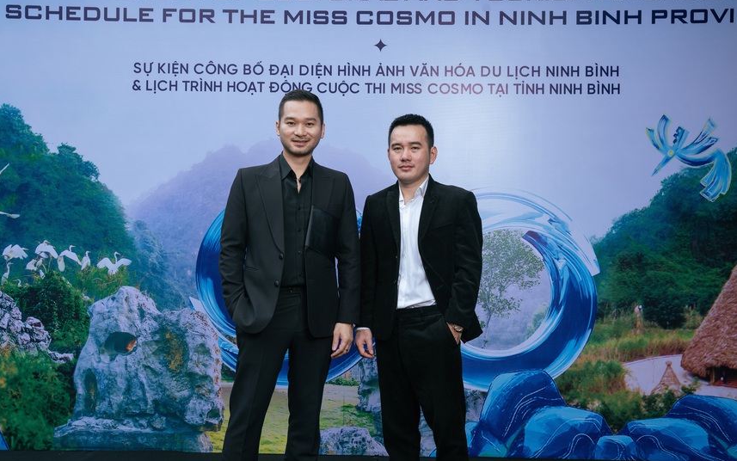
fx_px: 924
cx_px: 368
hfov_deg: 43.5
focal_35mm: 46
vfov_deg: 28.0
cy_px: 215
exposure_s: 1/160
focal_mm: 45
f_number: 7.1
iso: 160
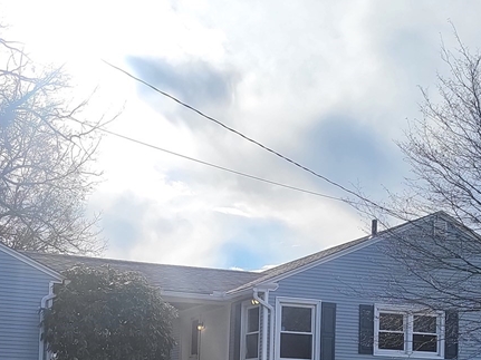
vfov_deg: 24.6
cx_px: 199
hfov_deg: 33.7
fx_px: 792
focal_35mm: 57
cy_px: 352
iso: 40
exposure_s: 1/3977
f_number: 1.8
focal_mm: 5
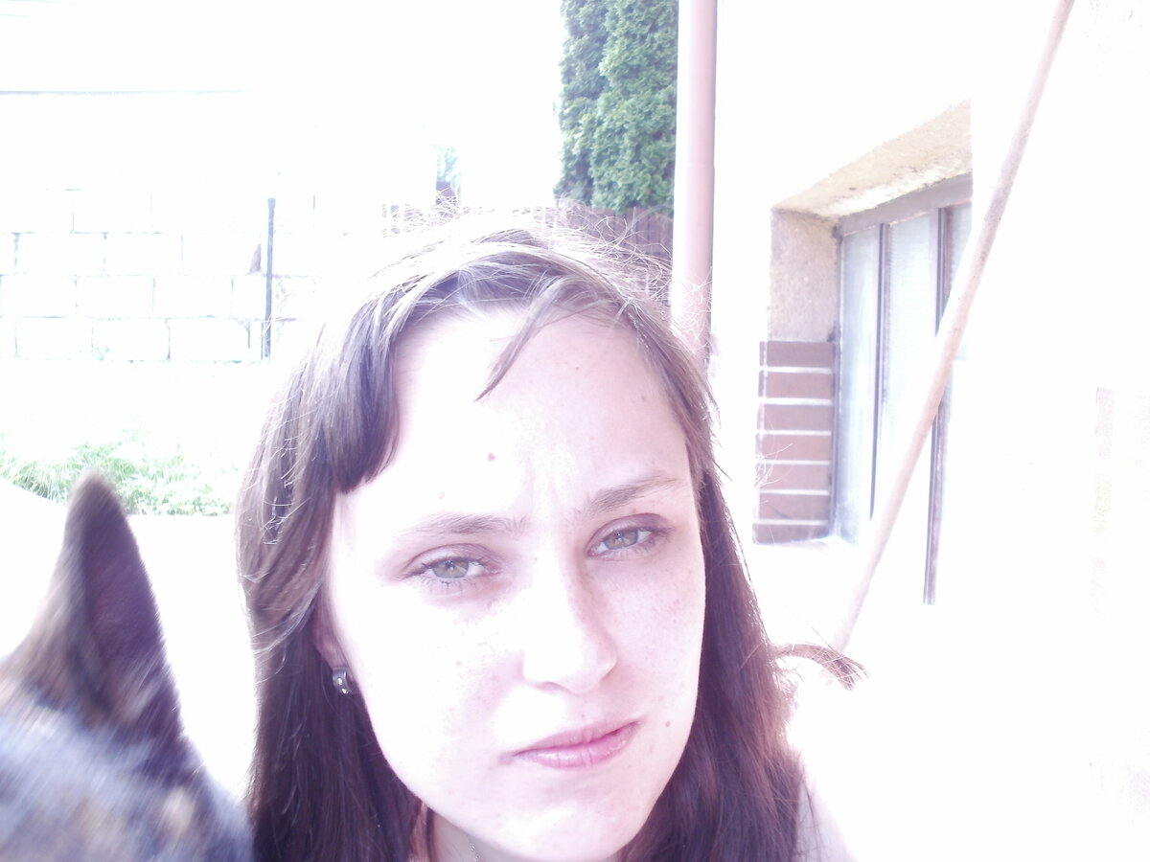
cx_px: 575
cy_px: 431
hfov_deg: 51.4
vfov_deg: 39.7
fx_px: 1196
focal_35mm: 36
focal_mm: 6.3
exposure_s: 1/40
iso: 100
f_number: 3.5
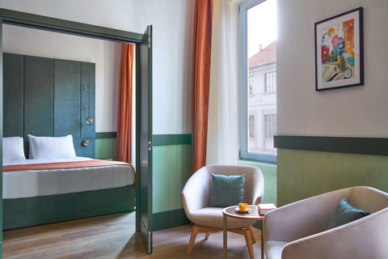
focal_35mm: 34
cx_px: 194
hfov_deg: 55.8
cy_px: 130
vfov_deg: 38.9
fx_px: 366
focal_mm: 34
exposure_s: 1/4
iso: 500
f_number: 14
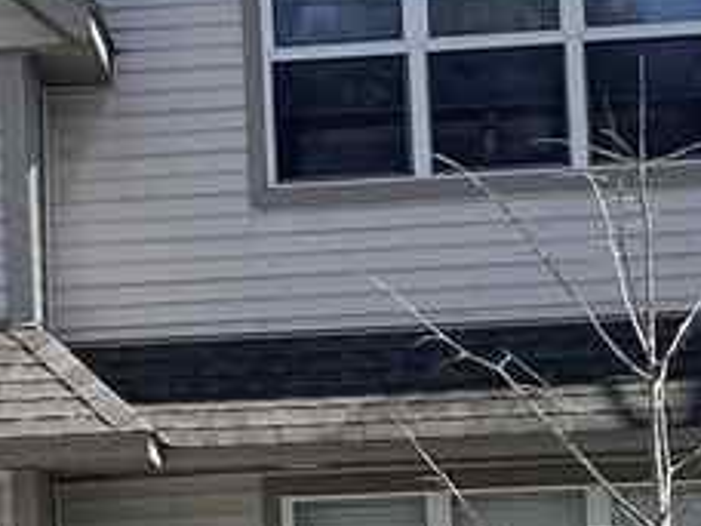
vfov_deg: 10.1
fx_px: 2957
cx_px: -3
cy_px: 400
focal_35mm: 146
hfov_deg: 13.3
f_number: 1.6
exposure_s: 1/3125
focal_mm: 4.2
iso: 32
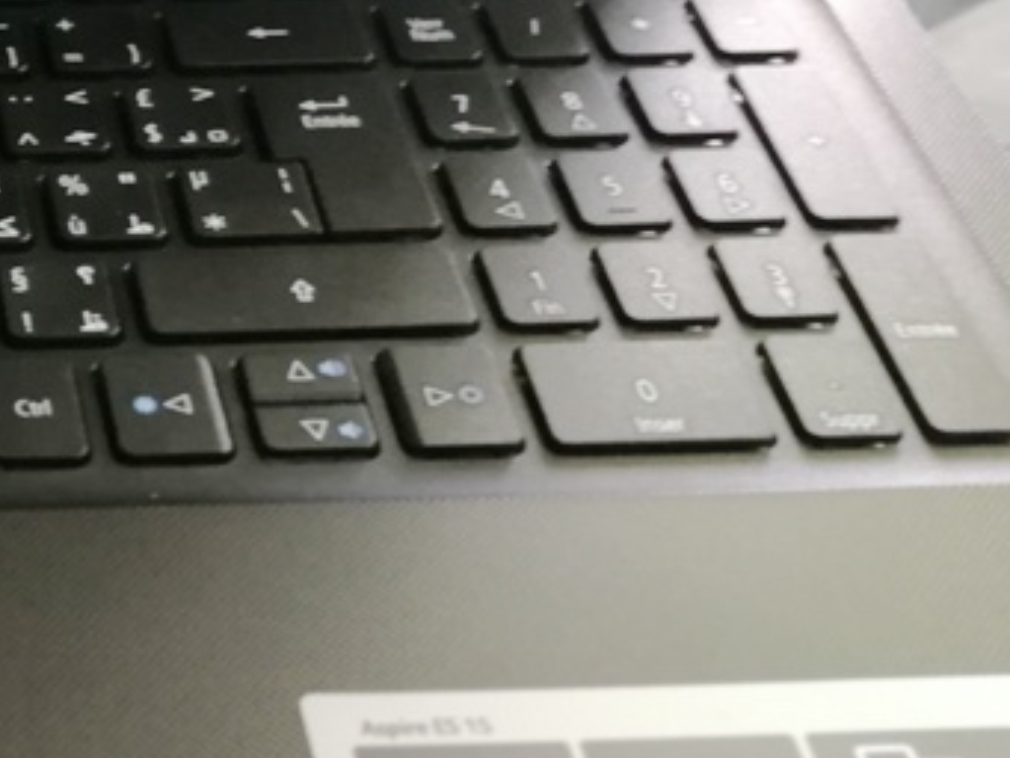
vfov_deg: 17.9
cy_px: 44
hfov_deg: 21.5
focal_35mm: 81
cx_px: -341
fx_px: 2364
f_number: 4
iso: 400
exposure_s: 1/33.3
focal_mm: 3.95
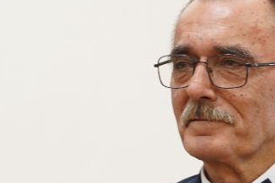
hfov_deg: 4.8
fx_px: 3246
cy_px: 162
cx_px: 224
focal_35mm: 425
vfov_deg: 3.2
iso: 1600
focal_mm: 105
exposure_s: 1/125
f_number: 4
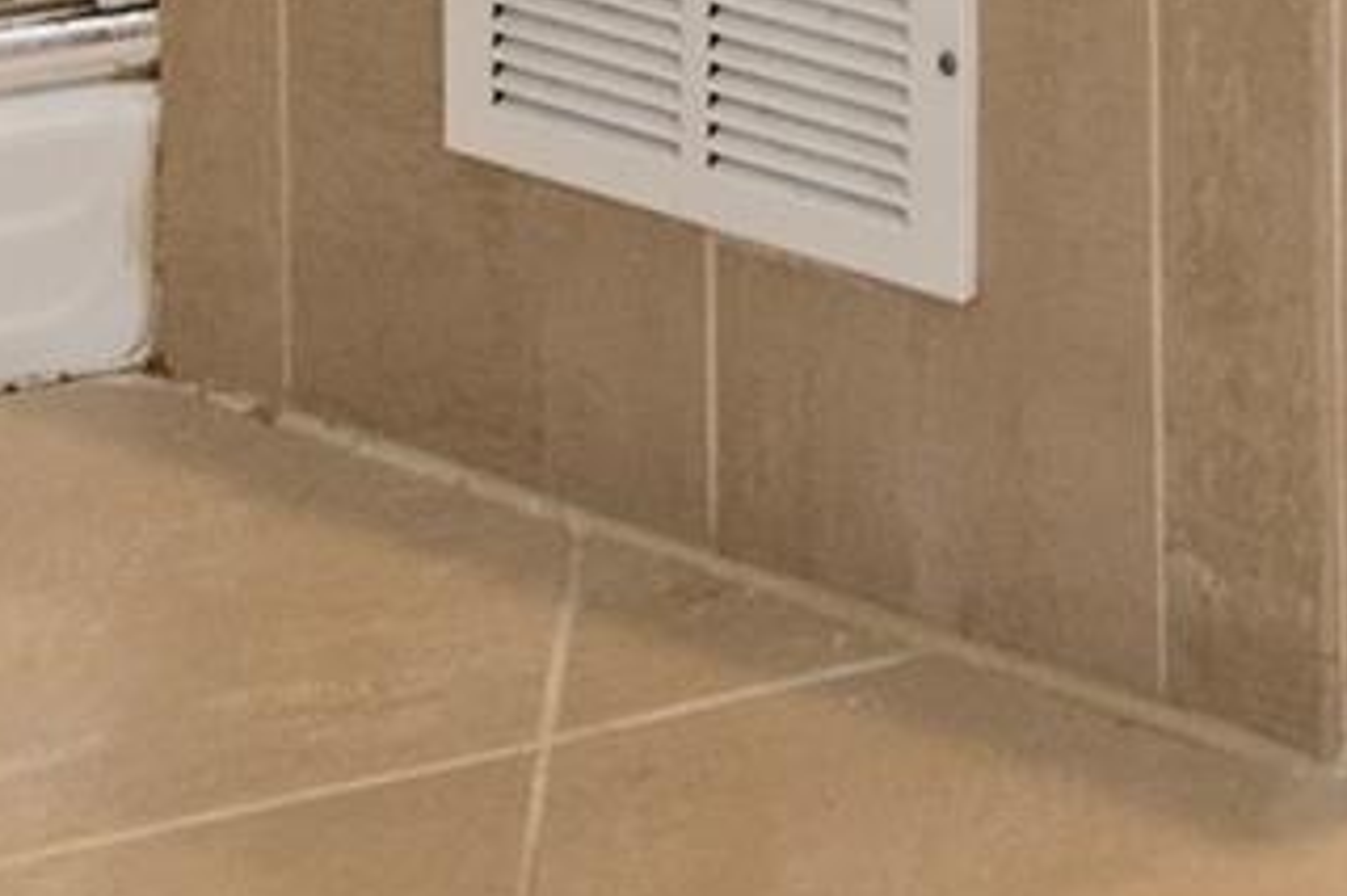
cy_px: -1939
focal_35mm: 96
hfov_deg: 17.2
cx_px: 2471
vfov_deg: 9.9
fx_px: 3590
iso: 500
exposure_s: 1/25
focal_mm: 15
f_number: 8
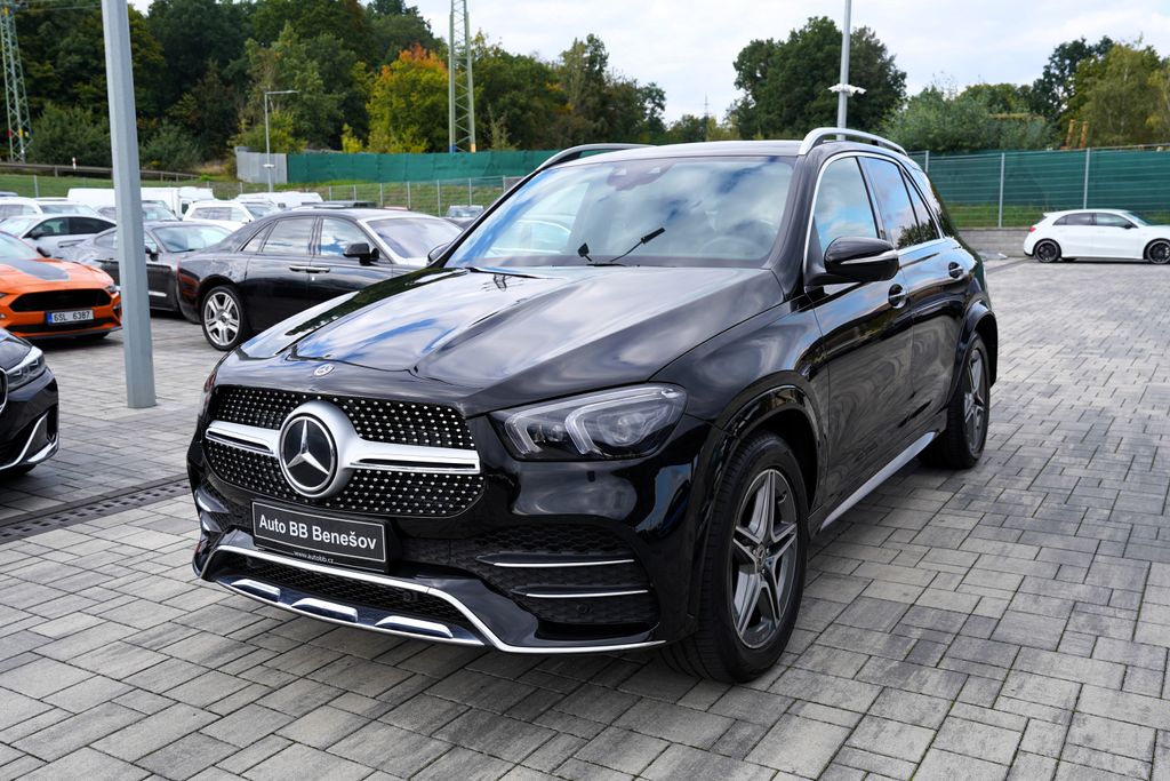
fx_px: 1008
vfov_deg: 42.3
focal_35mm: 31
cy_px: 390
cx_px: 585
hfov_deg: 60.3
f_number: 5.6
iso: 100
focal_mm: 31
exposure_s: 1/160
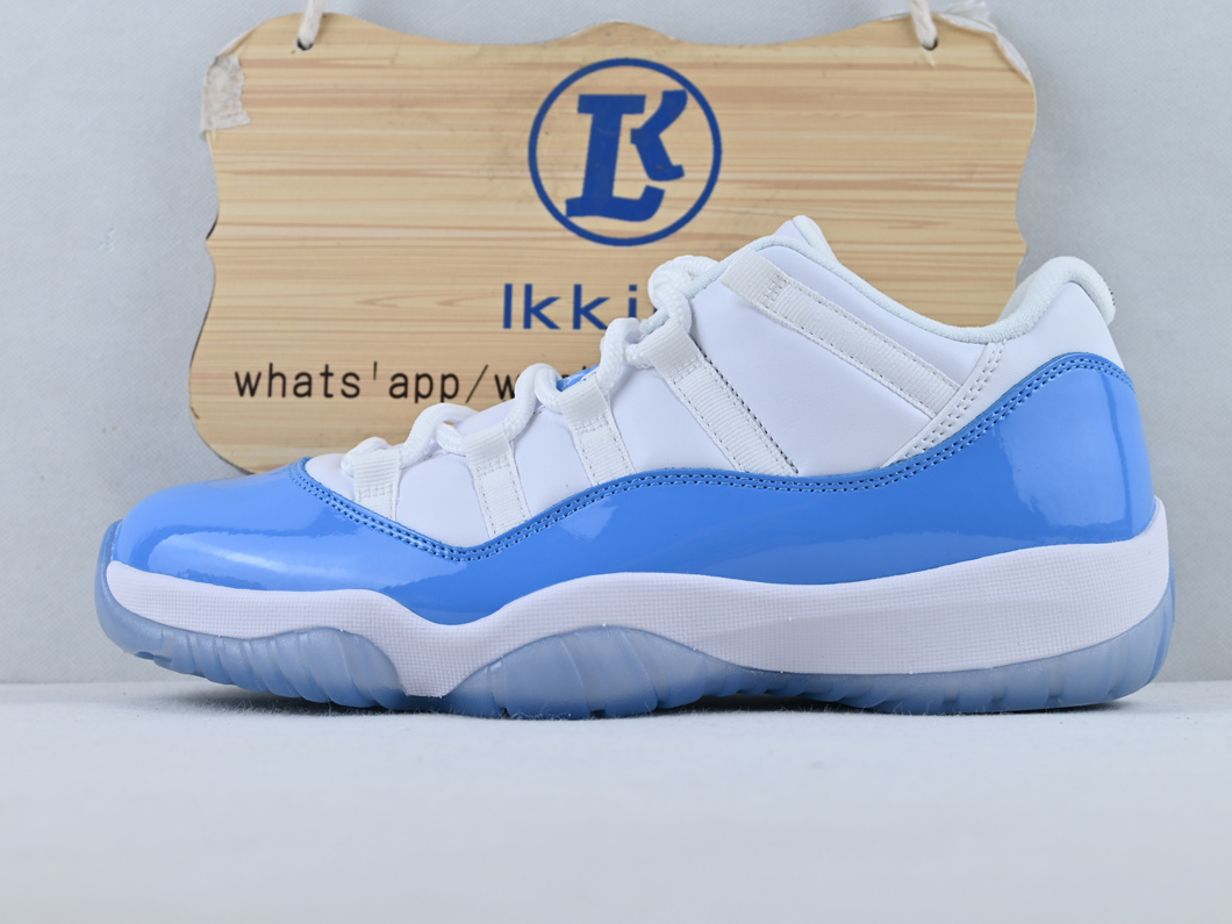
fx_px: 1773
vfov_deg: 29.2
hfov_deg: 38.3
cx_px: 647
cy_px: 463
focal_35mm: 50
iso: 100
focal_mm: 30.5
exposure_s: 1/80
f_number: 4.8
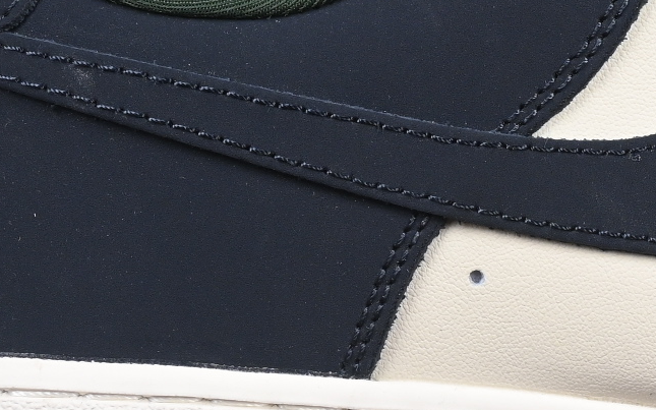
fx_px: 5899
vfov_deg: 4.0
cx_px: 799
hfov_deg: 6.3
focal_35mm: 330
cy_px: 75
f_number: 7.1
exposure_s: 1/60
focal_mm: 50
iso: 160
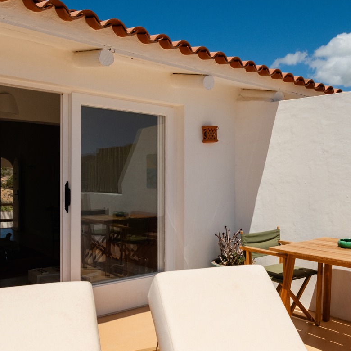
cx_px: 213
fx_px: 390
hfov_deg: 48.1
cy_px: 177
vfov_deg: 48.4
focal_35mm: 34
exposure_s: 1/8000
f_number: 5
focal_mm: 17
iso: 640
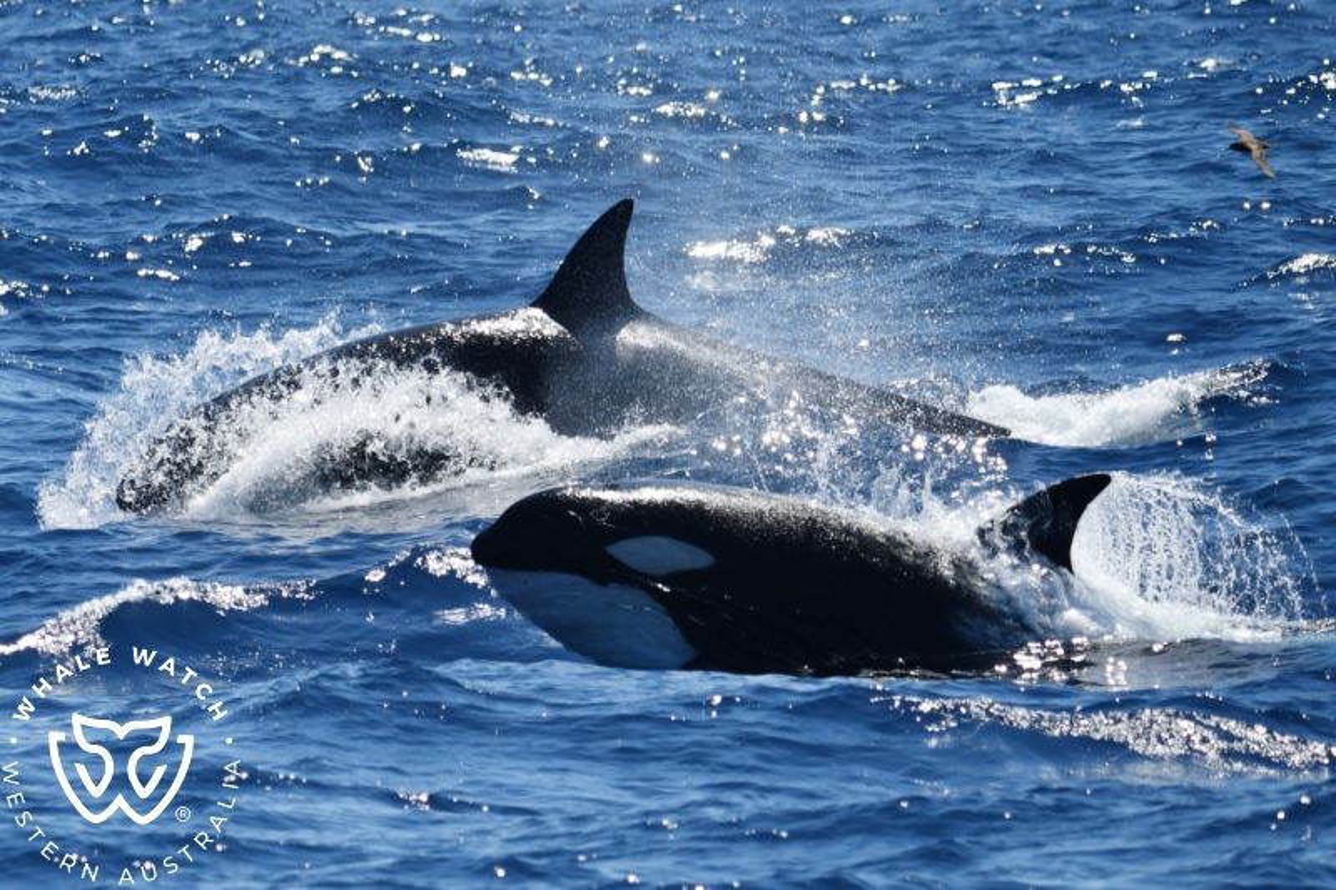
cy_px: 445
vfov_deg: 5.1
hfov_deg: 7.6
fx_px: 10017
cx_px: 668
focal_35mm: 270
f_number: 5.6
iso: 560
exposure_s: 1/8000
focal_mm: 270
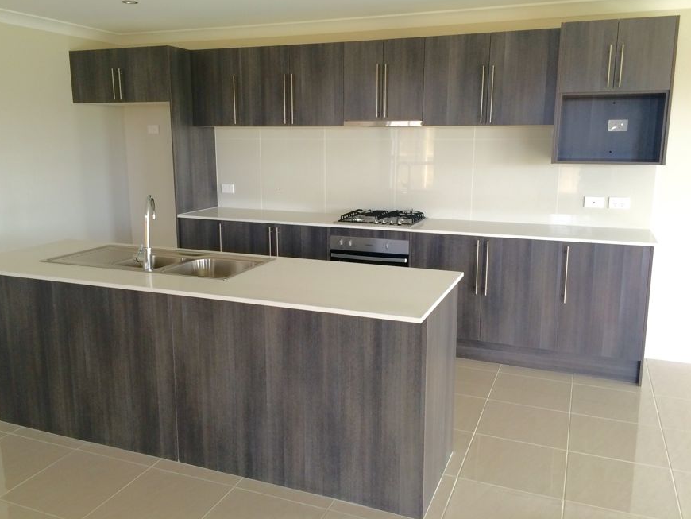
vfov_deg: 46.8
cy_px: 253
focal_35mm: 30
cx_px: 339
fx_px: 599
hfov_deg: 59.9
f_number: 2.2
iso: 50
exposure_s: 1/33
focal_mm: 4.15
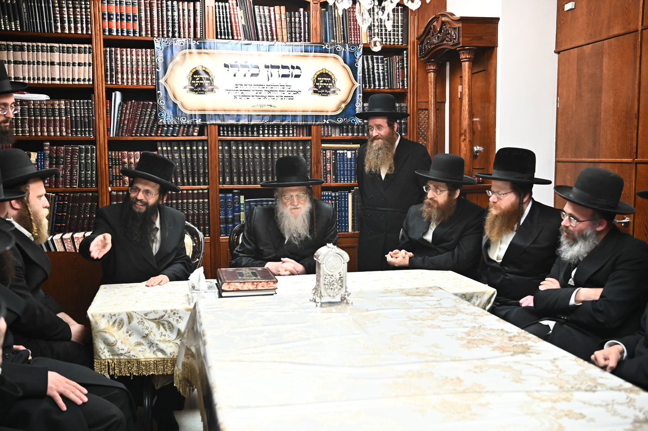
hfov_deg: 50.7
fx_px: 684
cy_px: 216
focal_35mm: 38
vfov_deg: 35.0
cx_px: 324
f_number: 4.5
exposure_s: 1/200
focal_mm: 38
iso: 3200
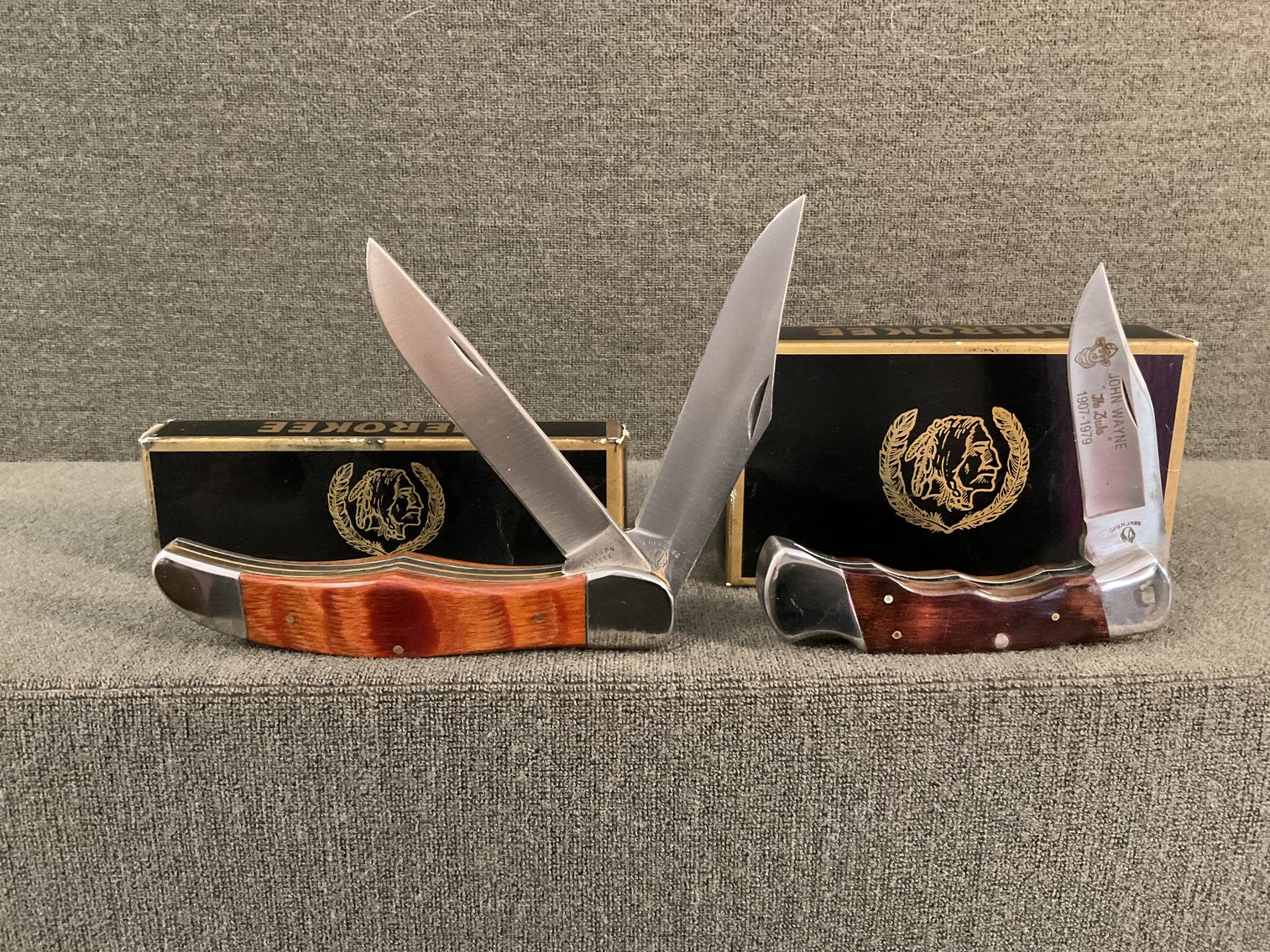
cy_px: 476
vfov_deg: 48.2
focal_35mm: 29
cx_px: 635
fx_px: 1064
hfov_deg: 61.7
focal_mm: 3
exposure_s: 1/24
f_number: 1.8
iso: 500
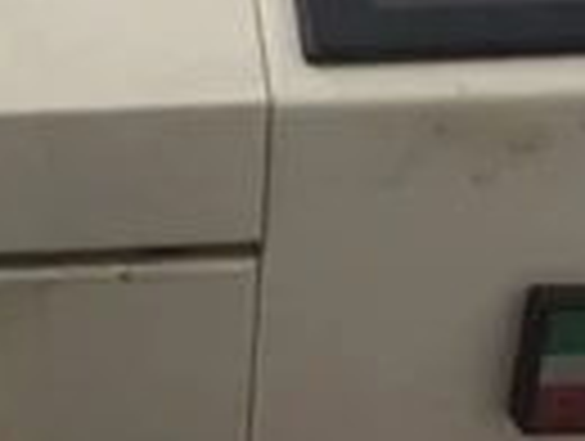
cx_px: -18
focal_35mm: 89
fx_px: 1507
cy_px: 22
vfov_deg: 16.4
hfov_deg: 21.1
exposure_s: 1/30
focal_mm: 4.15
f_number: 2.2
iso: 40
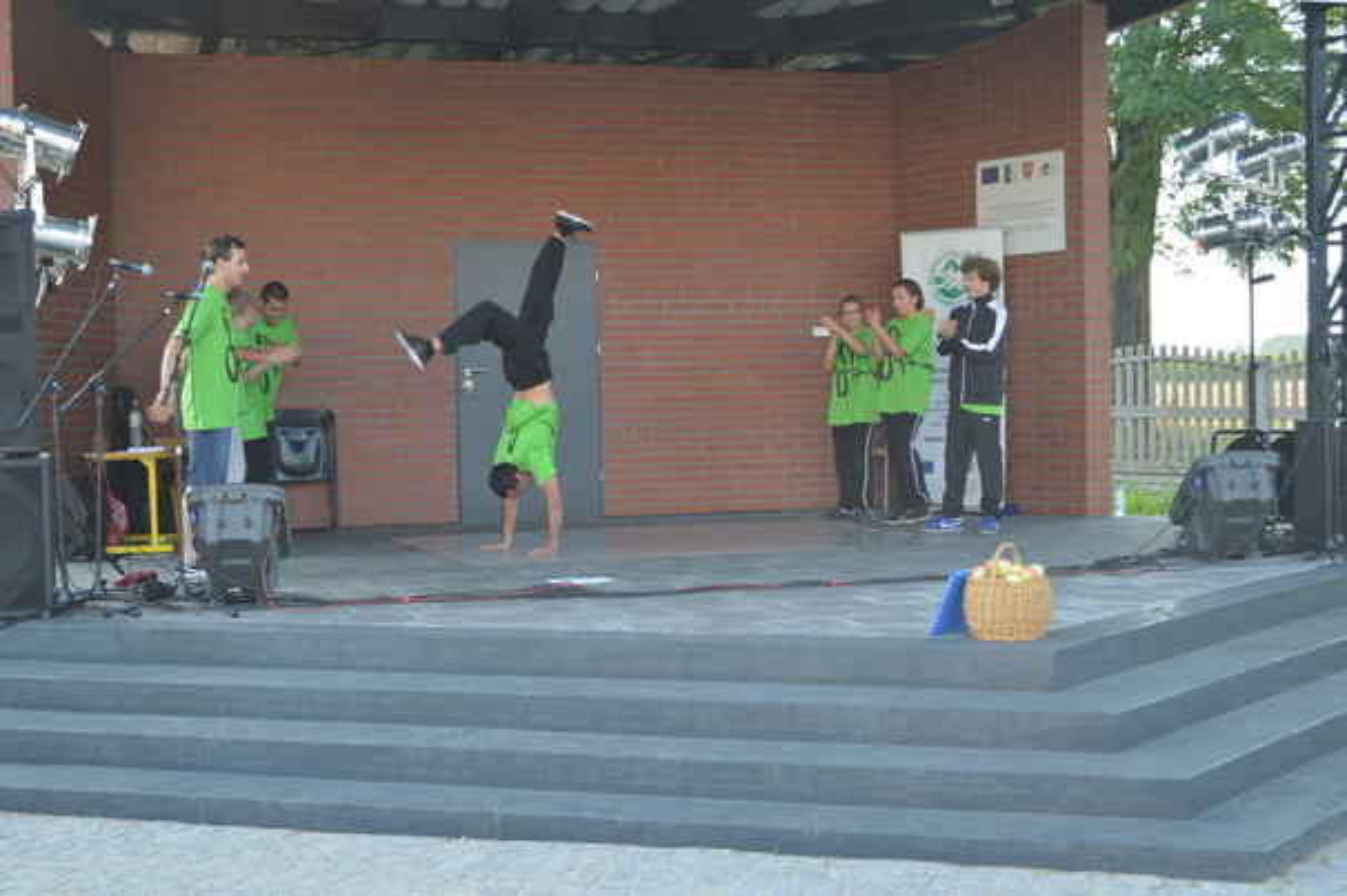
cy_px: 448
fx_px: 2019
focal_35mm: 54
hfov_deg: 36.9
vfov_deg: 25.0
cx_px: 674
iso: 280
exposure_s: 1/125
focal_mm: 36
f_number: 5.6
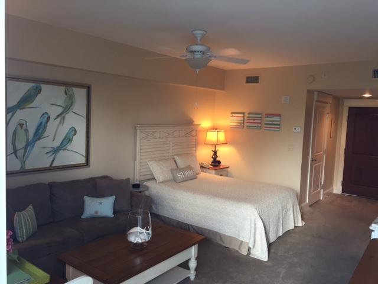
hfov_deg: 61.7
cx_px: 189
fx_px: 317
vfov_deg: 48.2
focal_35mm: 29
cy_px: 142
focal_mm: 4.15
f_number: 2.2
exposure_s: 1/30
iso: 64
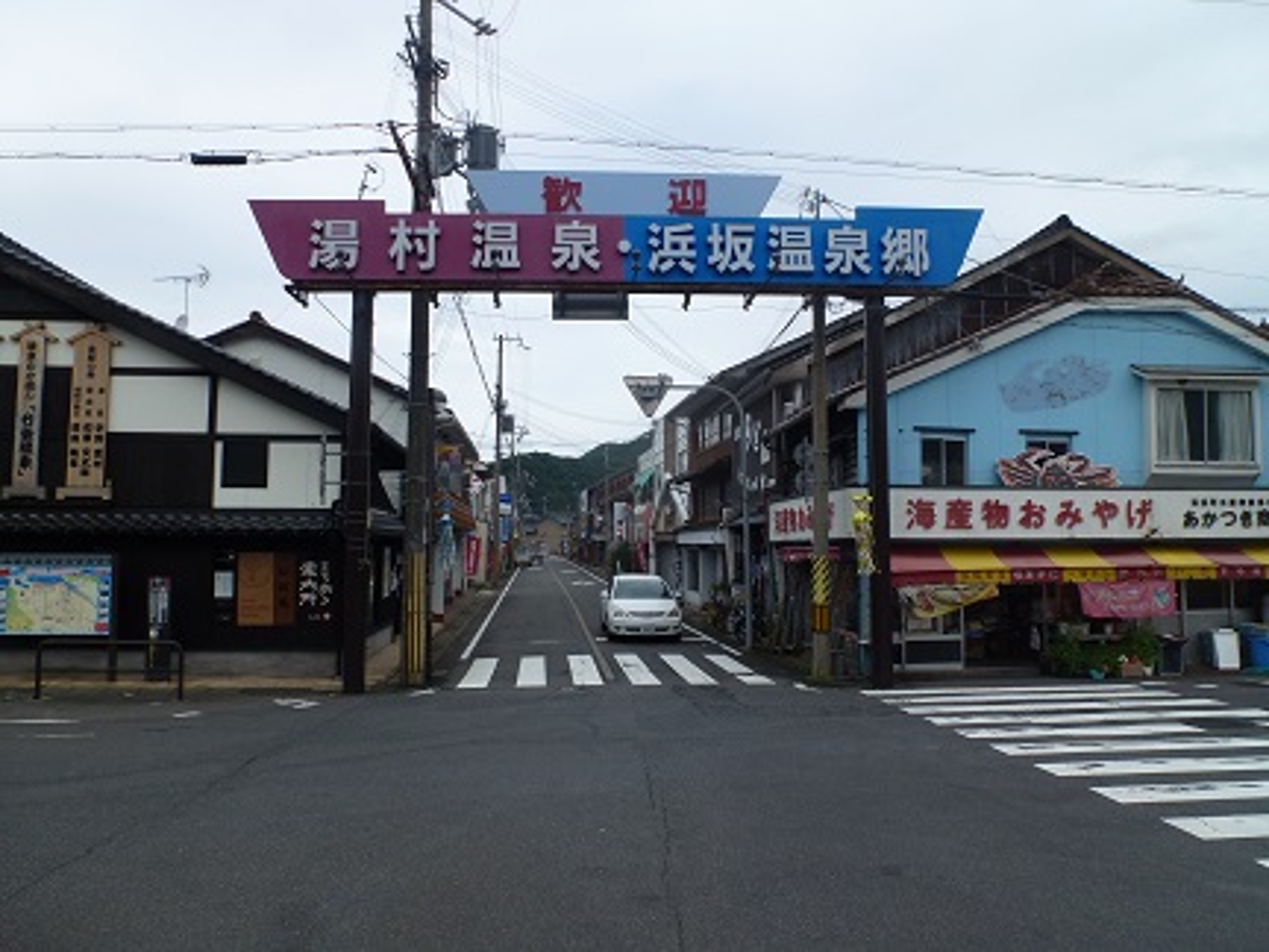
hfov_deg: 71.6
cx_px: 634
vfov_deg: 56.8
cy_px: 476
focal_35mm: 24
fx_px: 880
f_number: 4
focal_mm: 4.3
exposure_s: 1/1000
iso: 100
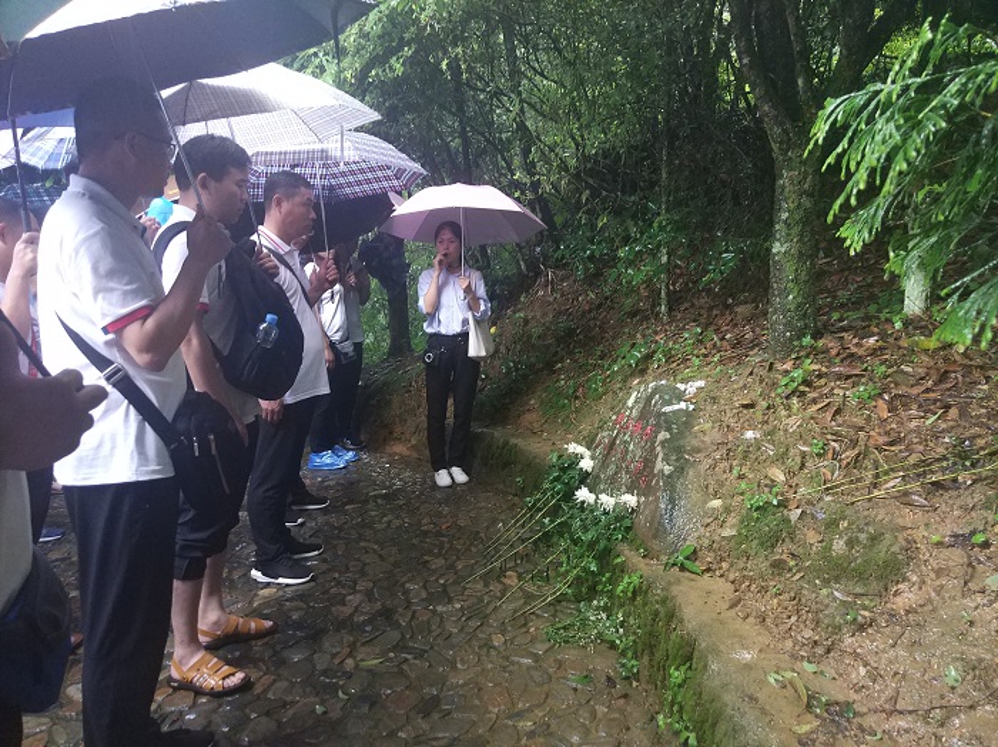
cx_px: 499
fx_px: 663
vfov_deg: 58.8
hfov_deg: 74.0
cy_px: 374
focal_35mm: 23
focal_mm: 4.06
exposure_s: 1/33
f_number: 2
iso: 800
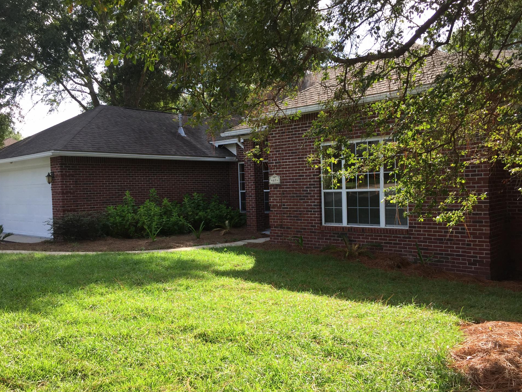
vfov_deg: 45.4
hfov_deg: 58.3
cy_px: 205
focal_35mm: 31
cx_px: 245
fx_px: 467
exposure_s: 1/476
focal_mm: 4.15
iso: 32
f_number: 2.2
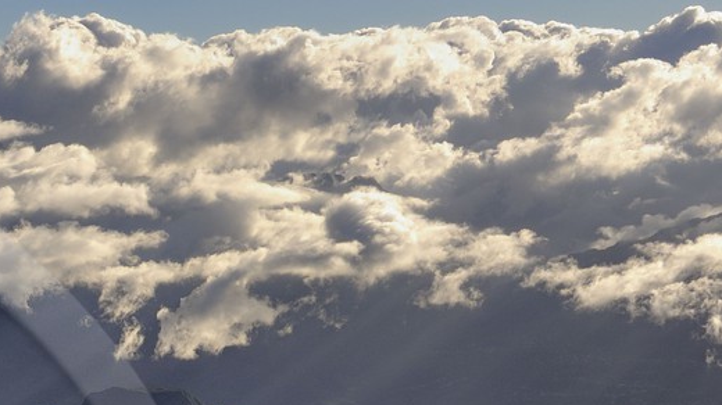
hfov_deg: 16.9
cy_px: 693
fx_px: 2220
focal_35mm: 116
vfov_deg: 10.0
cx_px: -342
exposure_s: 1/640
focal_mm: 36
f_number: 11
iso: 400
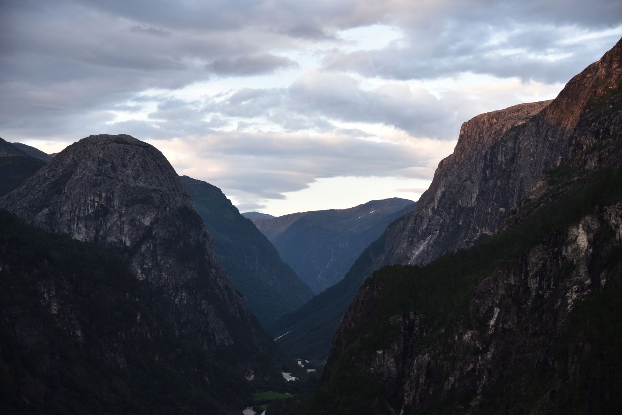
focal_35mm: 52
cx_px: 311
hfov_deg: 38.2
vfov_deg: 26.0
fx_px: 899
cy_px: 208
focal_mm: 52
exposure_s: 1/640
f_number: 4
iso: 1250
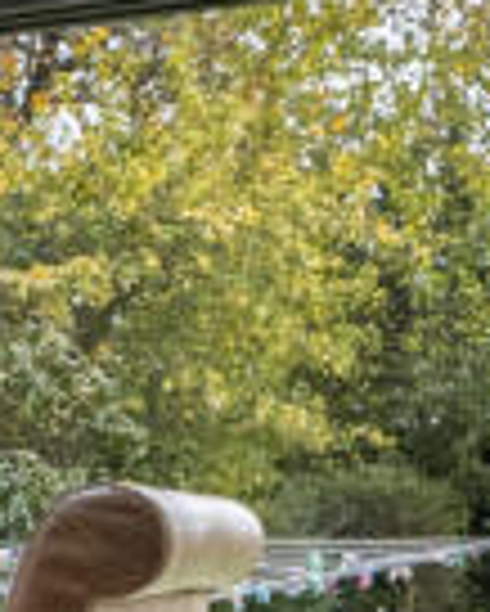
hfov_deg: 12.3
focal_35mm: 113
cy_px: 522
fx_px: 2046
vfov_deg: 16.8
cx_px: -450
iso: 800
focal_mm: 16
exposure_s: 1/100
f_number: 7.1
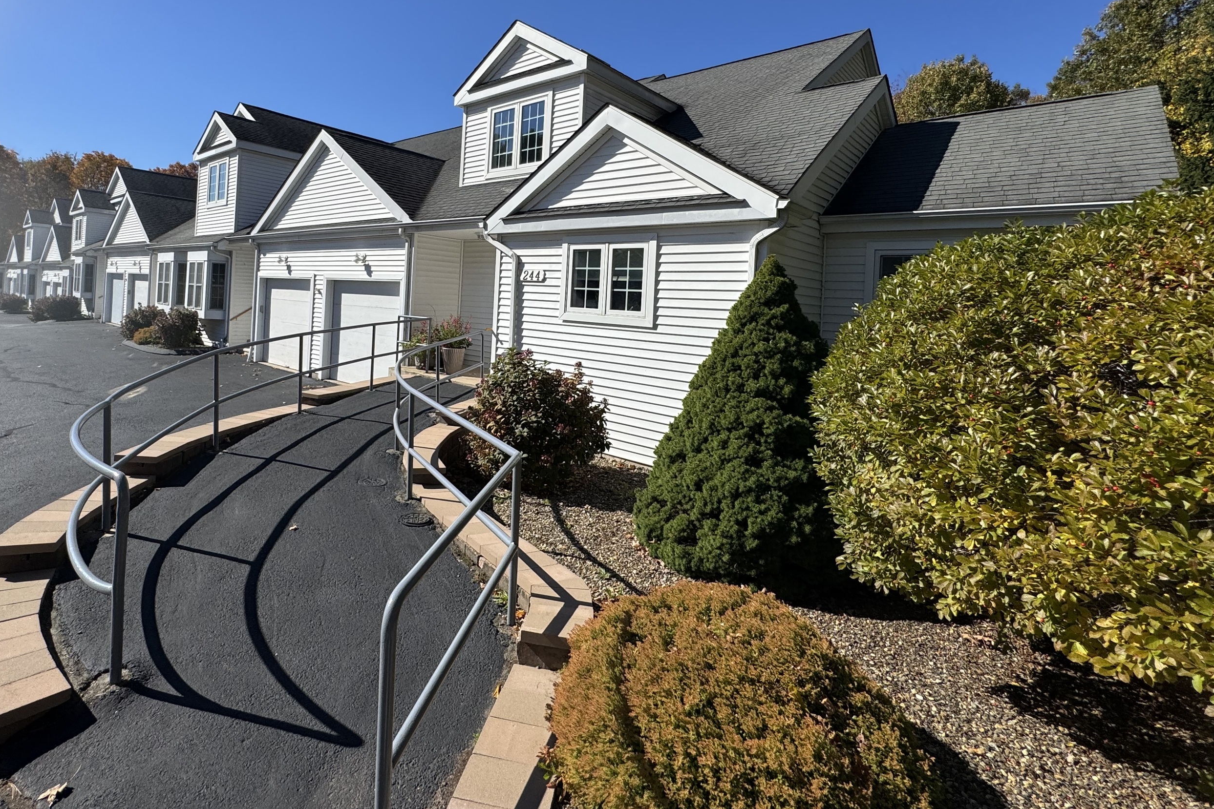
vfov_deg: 66.2
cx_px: 519
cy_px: 292
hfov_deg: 89.4
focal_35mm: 18
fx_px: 607
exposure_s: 1/3546
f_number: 2.2
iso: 50
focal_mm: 2.22
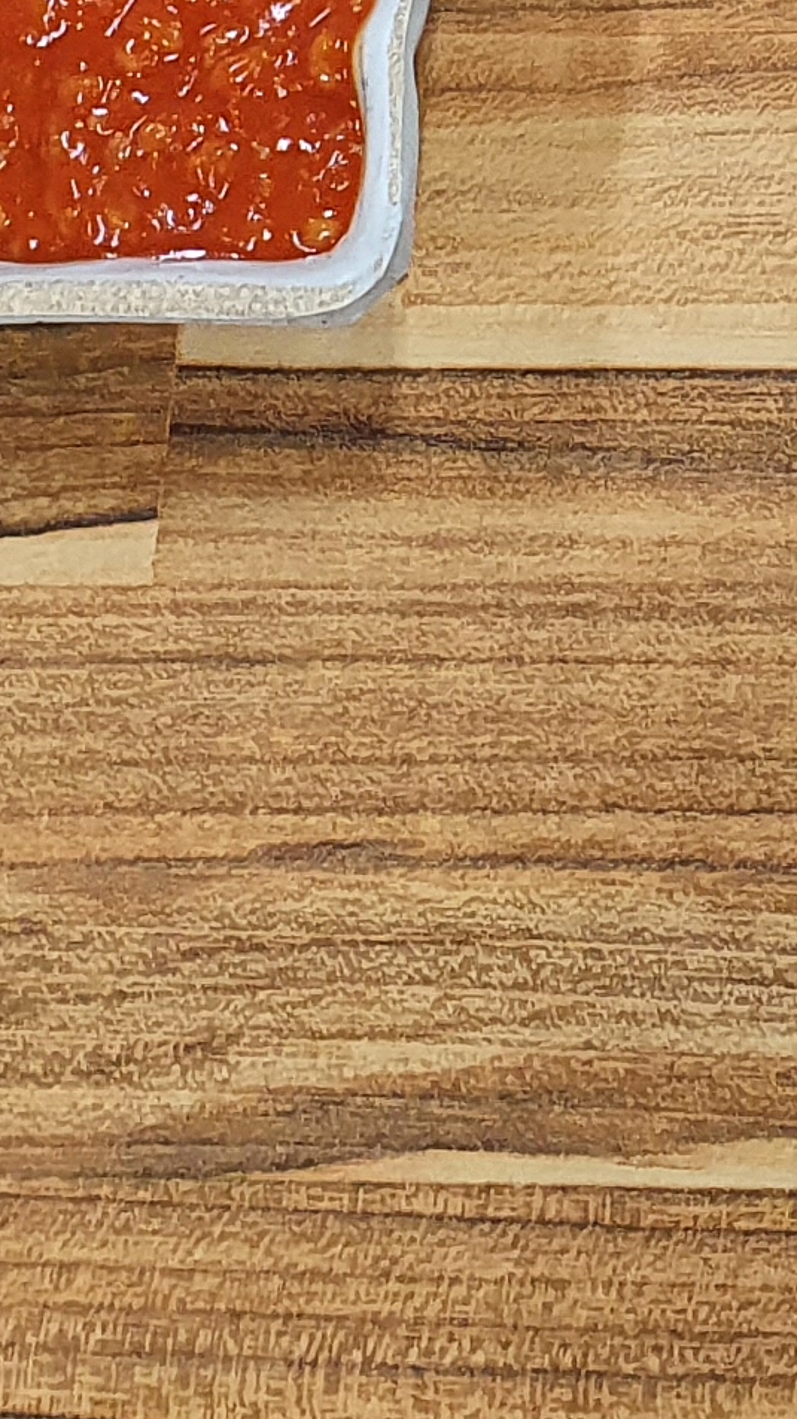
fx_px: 4512
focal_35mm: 120
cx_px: 1312
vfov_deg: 16.4
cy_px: -686
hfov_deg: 9.7
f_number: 2.4
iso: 250
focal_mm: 4.32
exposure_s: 1/60
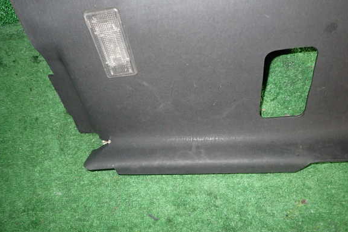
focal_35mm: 27
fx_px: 261
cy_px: 121
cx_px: 176
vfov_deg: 47.9
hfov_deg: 67.4
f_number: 5.6
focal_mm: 4.5
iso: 320
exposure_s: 1/30
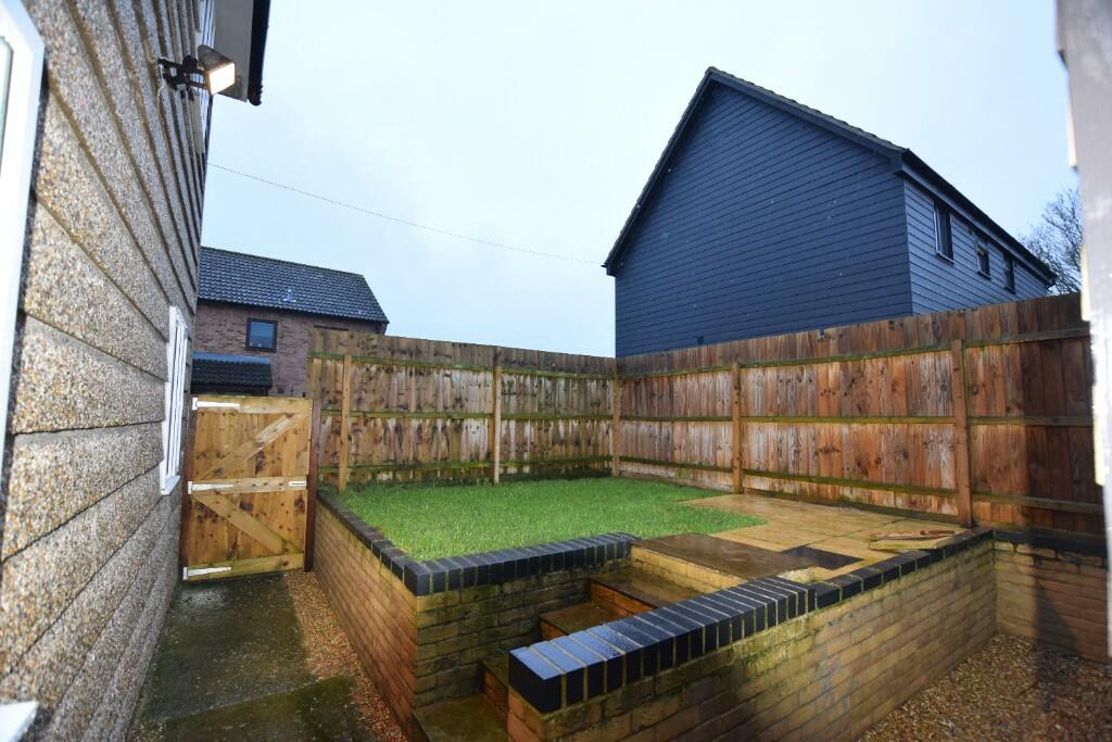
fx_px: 463
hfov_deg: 100.4
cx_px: 556
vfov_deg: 77.3
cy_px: 371
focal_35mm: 15
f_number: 4.5
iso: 800
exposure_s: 1/80
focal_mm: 10
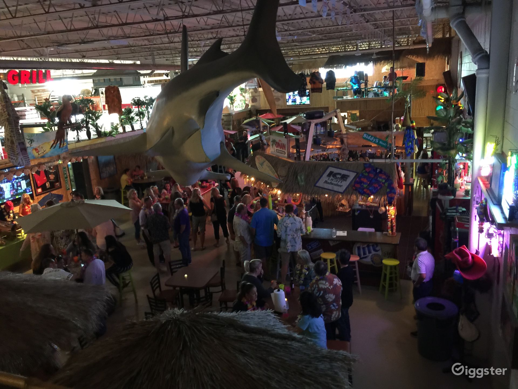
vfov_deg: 48.2
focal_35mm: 29
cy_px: 194
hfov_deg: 61.7
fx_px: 434
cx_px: 259
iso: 80
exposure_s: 1/4
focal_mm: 4.15
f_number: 2.2
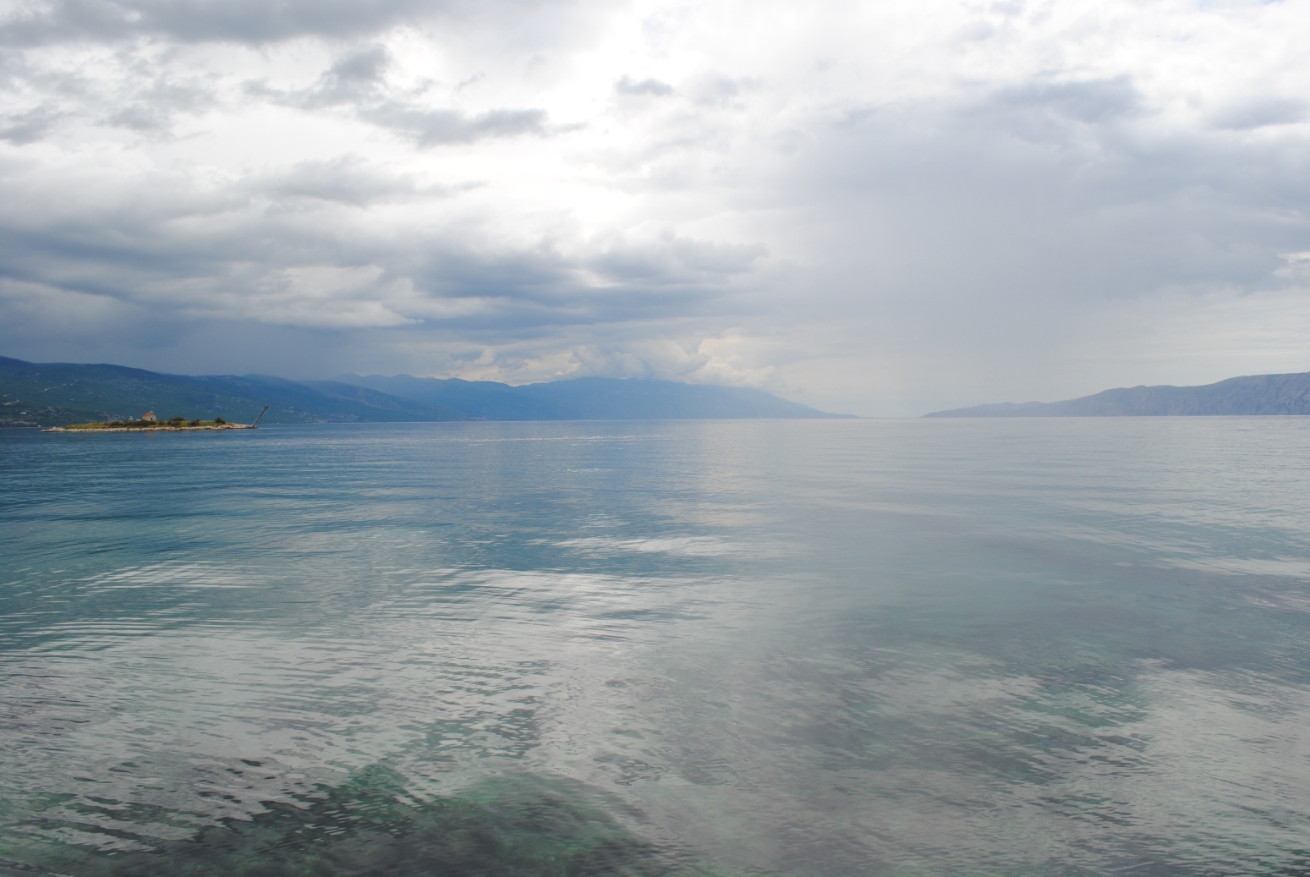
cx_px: 655
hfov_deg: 67.3
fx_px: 984
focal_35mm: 27
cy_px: 438
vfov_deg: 48.1
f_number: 9
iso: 100
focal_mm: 18
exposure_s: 1/320
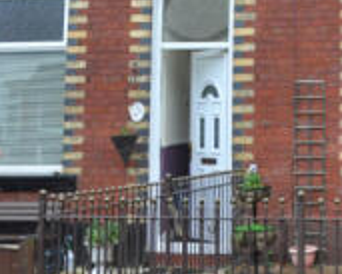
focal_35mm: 97
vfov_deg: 15.3
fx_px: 982
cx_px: 524
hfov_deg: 17.6
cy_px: -50
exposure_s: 1/30
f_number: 5.6
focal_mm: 18
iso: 200
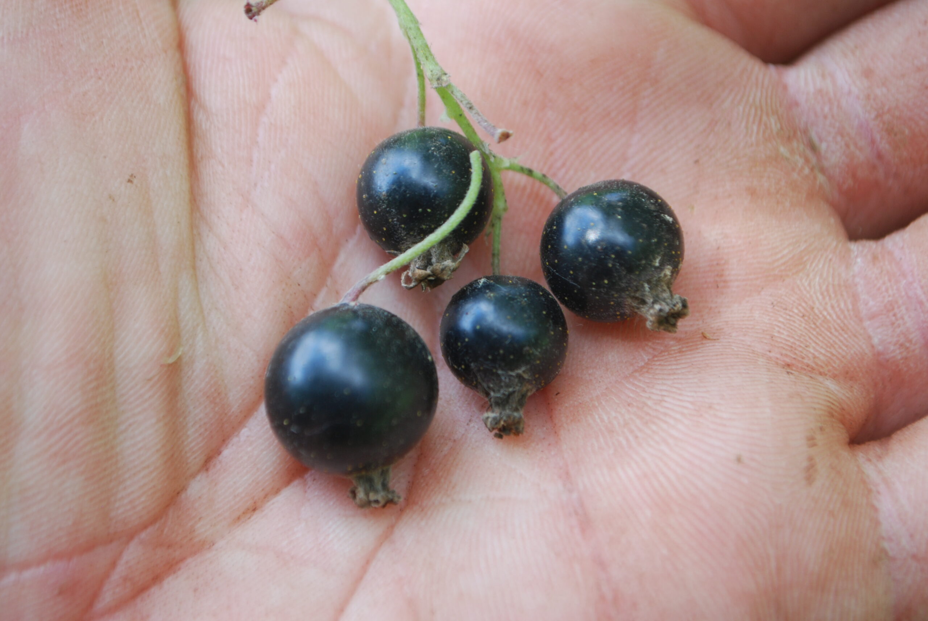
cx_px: 464
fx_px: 2129
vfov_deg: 16.6
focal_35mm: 82
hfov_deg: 24.6
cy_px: 310
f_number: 5.6
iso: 200
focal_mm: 55
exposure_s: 1/60
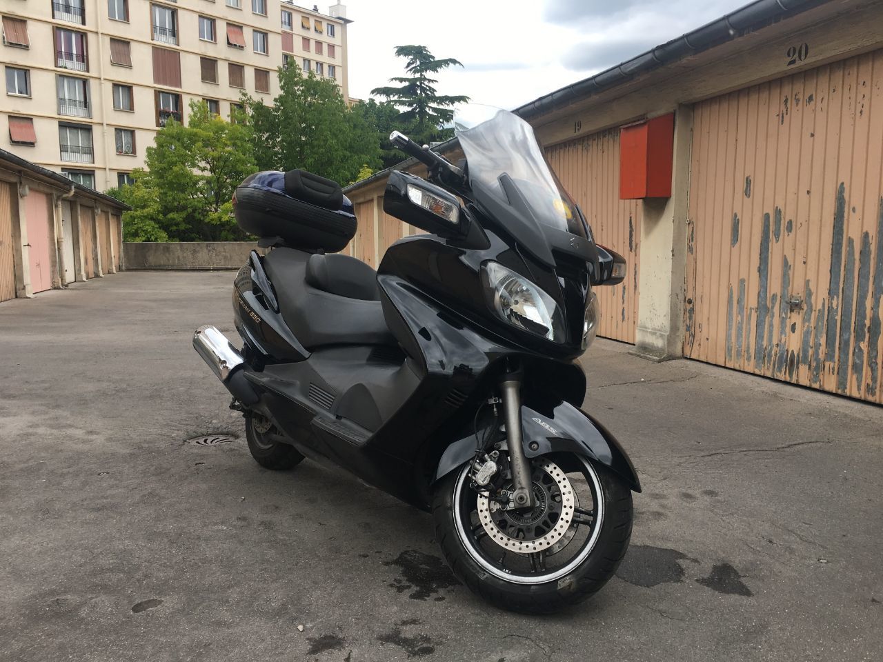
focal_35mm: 29
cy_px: 331
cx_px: 442
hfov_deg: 61.7
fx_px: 740
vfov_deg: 48.2
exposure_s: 1/390
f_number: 2.2
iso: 25
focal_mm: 4.15
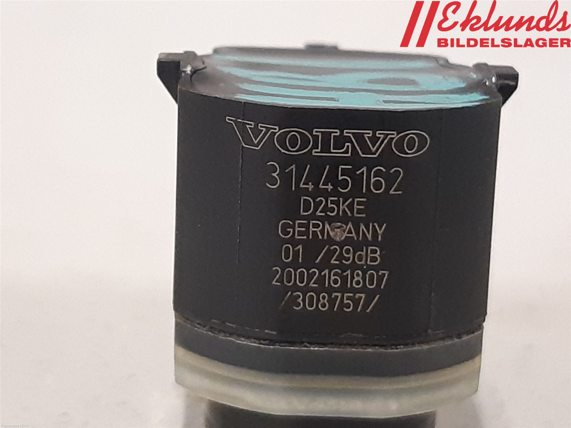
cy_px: 214
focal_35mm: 26
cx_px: 286
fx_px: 429
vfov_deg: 53.1
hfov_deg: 67.3
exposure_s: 1/50
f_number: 1.7
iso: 250
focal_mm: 3.93
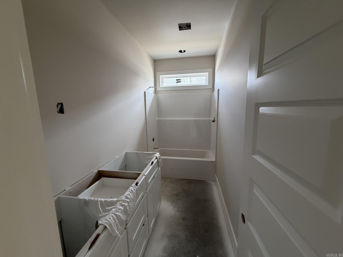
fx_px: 139
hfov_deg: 102.1
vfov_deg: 85.7
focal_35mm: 14
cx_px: 172
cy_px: 128
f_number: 2.2
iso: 320
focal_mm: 2.22
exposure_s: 1/68
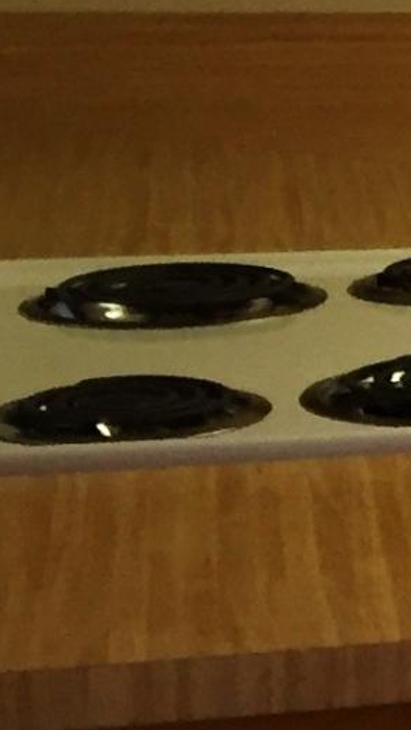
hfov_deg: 5.7
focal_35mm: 184
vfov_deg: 11.6
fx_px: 3562
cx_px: 1670
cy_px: 10
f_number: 2.2
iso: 50
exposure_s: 1/30
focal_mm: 4.15
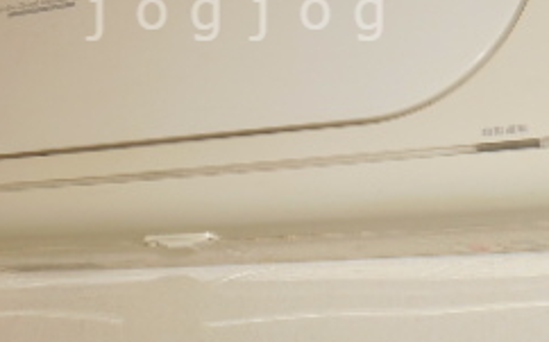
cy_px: 14
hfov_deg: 28.2
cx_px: 240
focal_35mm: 73
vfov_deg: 17.5
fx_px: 1092
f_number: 3.4
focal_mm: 4.7
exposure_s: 1/25
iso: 80
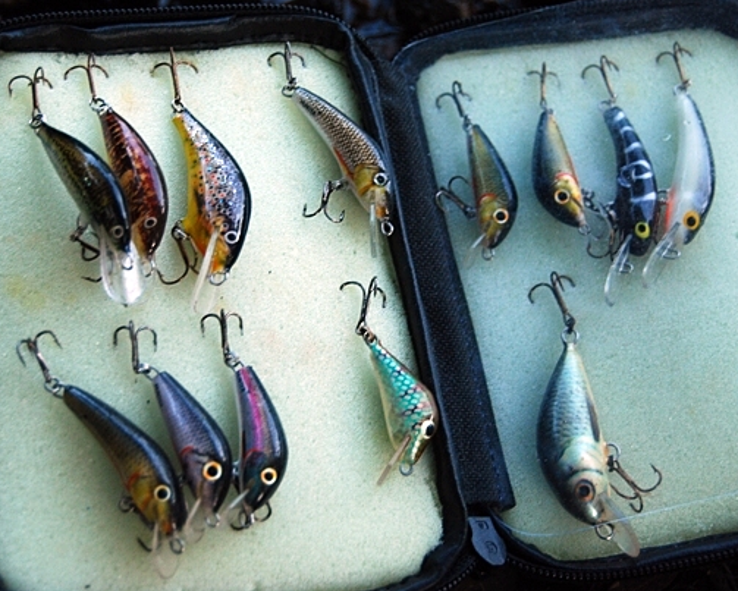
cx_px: 337
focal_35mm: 72
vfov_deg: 21.3
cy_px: 292
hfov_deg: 26.4
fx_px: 1574
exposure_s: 1/60
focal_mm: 42
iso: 400
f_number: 5.3
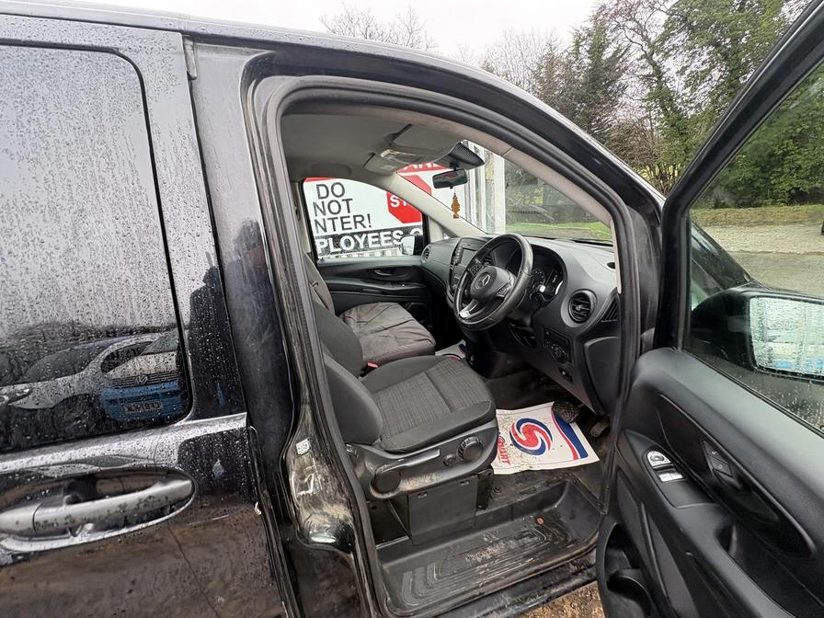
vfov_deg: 85.7
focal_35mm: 14
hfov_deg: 102.1
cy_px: 309
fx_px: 333
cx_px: 412
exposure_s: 1/140
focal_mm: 2.22
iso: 50
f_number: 2.2
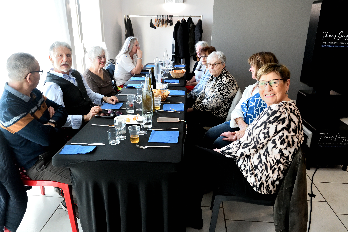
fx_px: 261
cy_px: 116
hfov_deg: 67.4
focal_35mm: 27
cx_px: 174
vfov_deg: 47.9
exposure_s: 1/250
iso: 5000
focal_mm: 18
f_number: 5
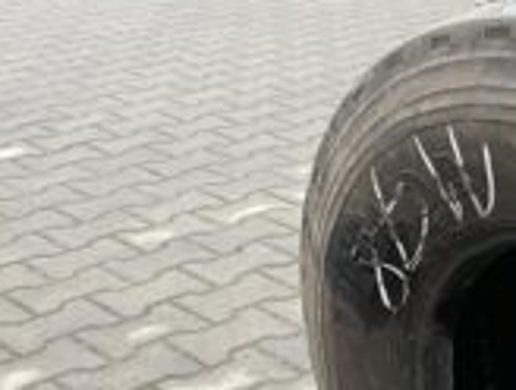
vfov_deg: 20.6
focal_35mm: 68
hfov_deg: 25.5
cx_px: 623
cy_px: 445
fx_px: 1017
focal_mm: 4.25
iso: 80
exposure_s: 1/50
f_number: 1.8
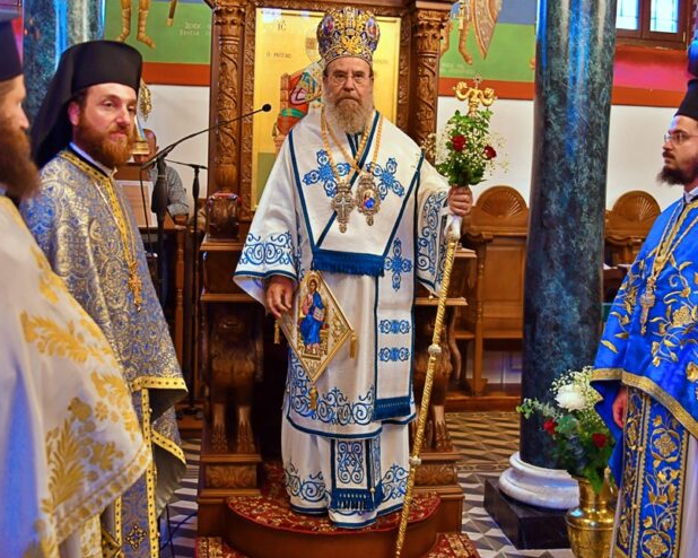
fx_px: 847
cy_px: 281
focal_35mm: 41
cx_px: 381
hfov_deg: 44.8
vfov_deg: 36.5
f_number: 2.8
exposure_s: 1/200
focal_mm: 24
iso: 800
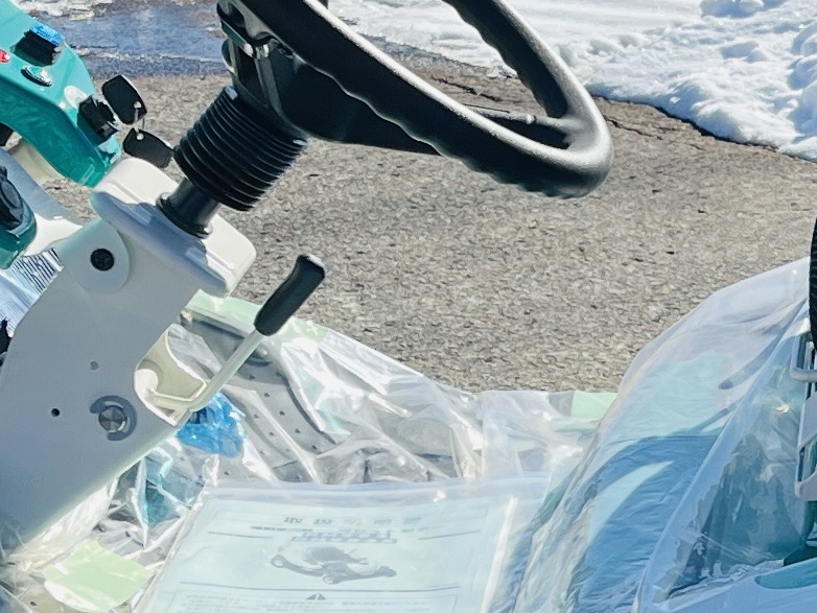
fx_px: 3164
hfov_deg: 14.2
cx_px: 1000
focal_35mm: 134
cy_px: 450
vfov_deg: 11.0
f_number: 1.6
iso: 50
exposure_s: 1/2899
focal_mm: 5.1
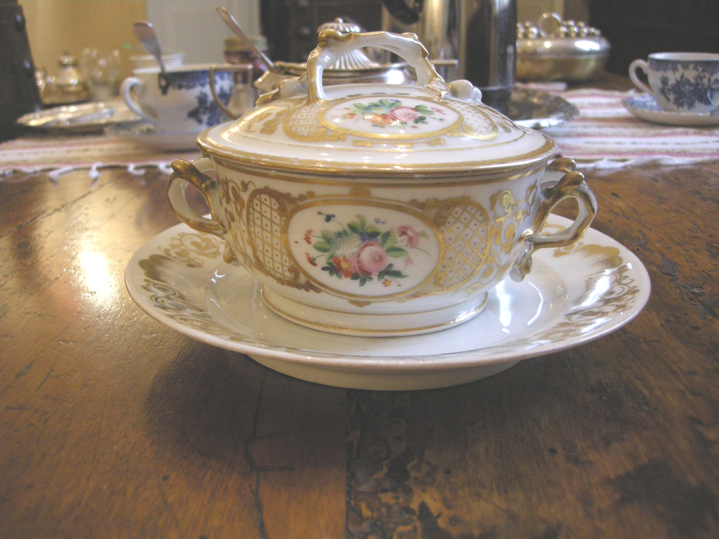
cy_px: 270
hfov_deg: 51.4
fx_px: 748
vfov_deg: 39.7
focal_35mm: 36
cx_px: 360
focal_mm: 7.5
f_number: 2.7
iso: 400
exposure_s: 1/12.3
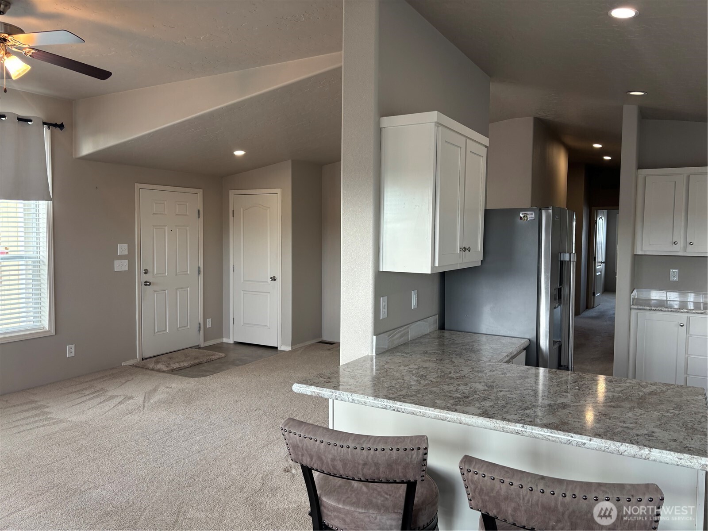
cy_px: 266
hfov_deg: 67.3
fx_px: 532
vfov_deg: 53.1
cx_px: 354
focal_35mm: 26
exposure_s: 1/60
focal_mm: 5.96
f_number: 1.6
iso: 64
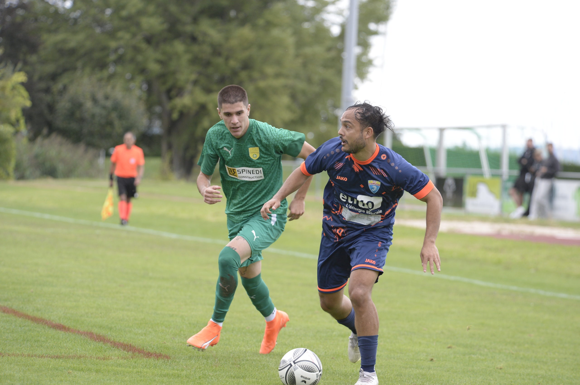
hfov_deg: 9.8
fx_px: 3380
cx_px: 290
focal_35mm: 210
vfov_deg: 6.5
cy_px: 192
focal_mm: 210
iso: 1250
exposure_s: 1/640
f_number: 5.3
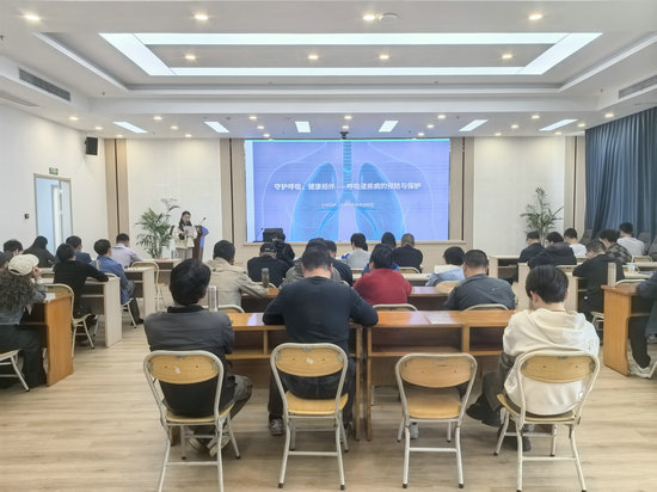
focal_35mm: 27
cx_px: 328
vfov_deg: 51.3
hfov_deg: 65.3
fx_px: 512
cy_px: 246
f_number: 4
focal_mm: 7
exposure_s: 1/100
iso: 200
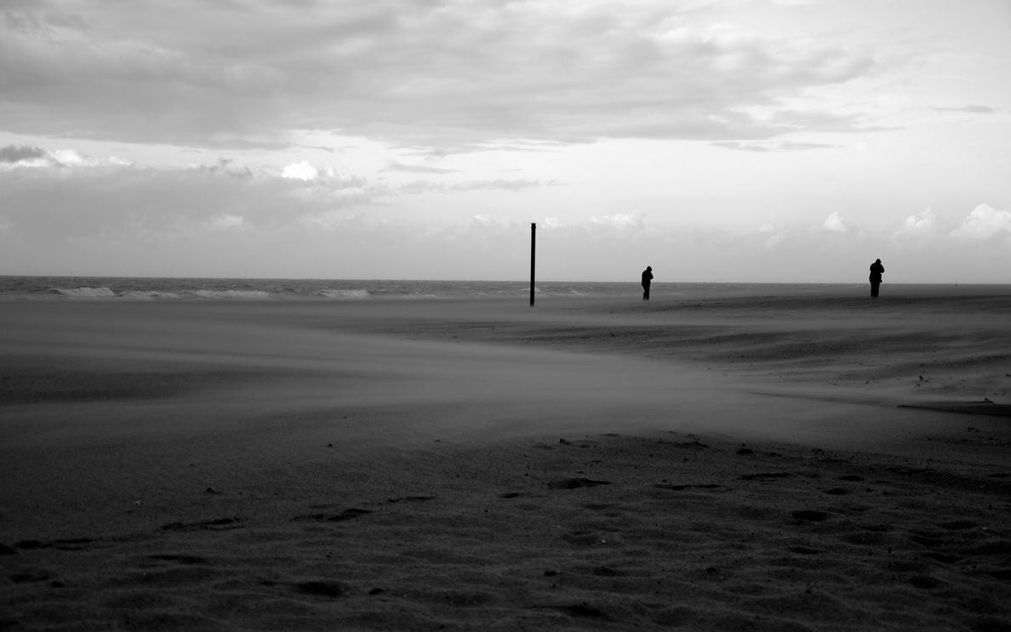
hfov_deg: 31.5
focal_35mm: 65
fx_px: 1791
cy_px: 335
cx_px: 511
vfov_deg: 20.0
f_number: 4.8
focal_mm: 42
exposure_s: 1/100
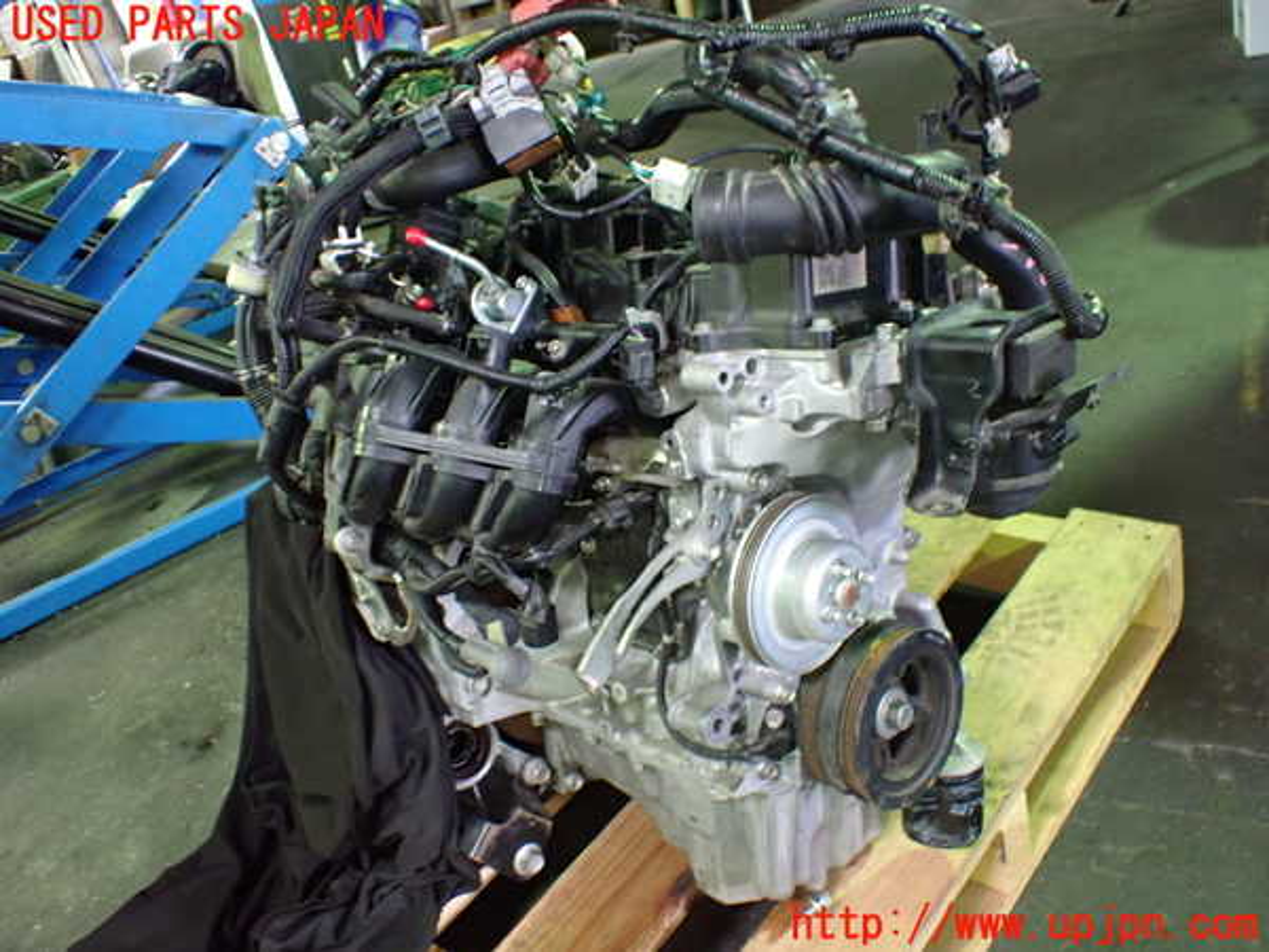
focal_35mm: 30
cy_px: 476
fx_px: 1100
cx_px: 634
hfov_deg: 60.0
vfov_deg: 46.8
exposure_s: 1/30
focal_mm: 5.4
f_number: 2.3
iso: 1000
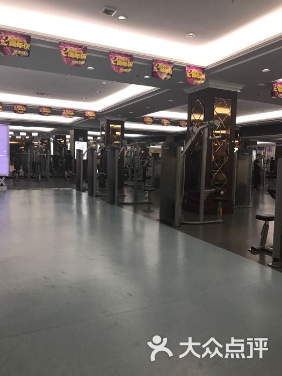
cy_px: 188
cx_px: 141
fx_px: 304
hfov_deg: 49.7
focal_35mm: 28
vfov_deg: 63.4
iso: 32
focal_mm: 3.99
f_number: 1.8
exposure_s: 1/25
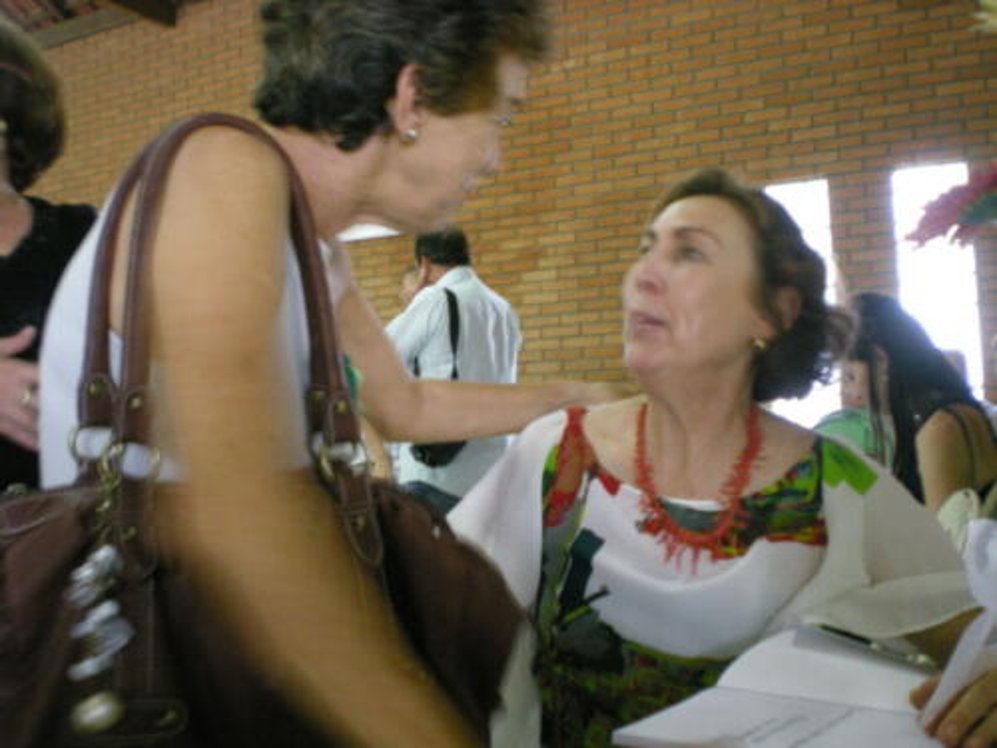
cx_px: 498
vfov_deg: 37.7
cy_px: 374
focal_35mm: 38
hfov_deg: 49.0
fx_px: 1094
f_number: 3.1
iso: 305
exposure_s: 1/8
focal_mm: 6.3
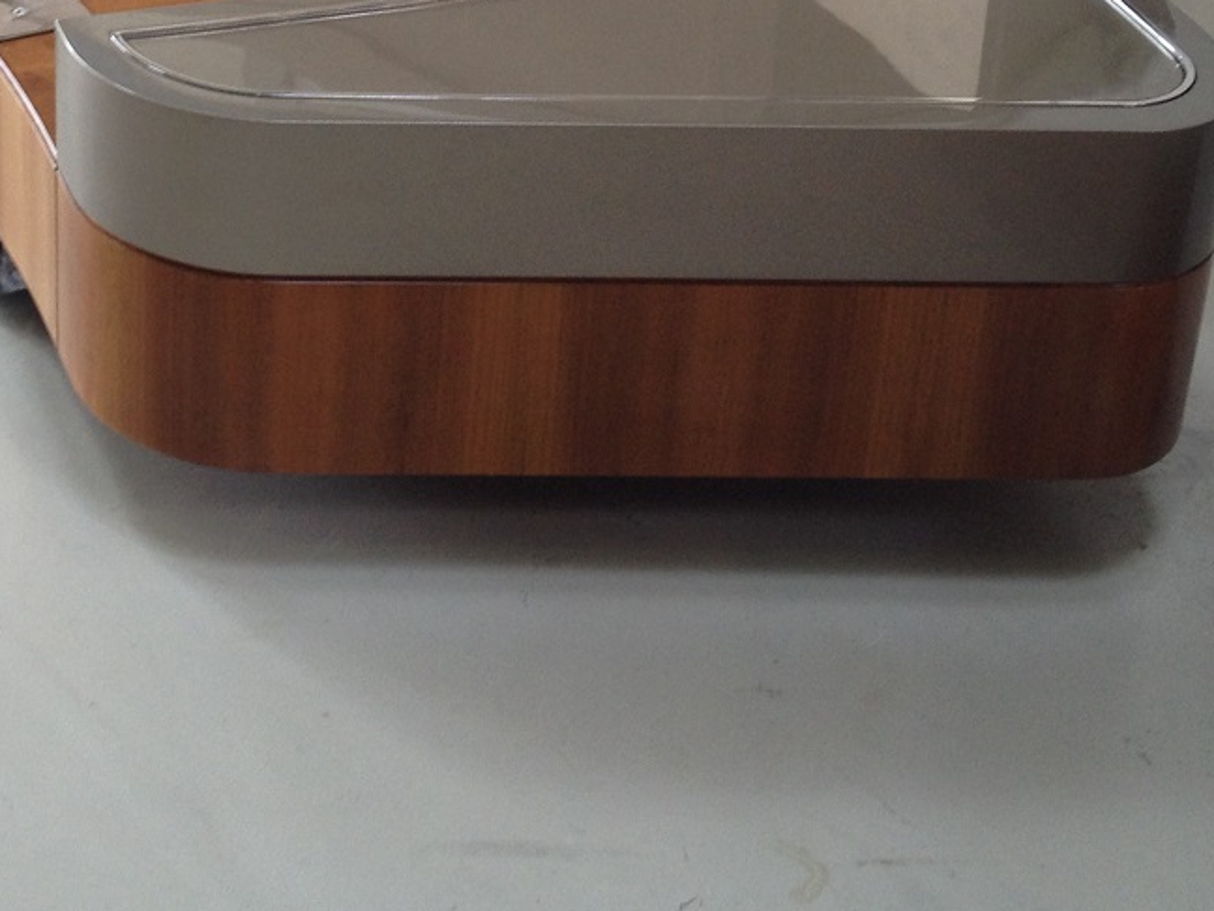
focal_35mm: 81
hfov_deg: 23.9
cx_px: 322
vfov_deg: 17.5
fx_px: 2841
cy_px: -123
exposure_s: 1/24
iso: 64
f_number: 2.4
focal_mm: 4.28
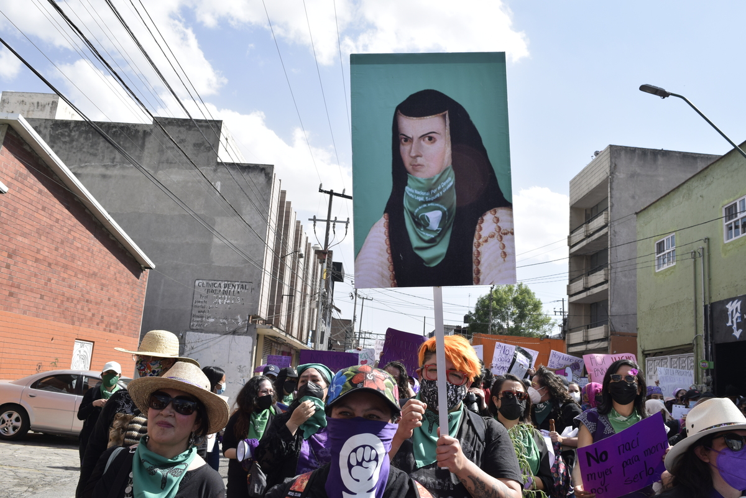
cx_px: 373
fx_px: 684
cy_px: 249
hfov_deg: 57.2
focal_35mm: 33
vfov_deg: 40.0
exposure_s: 1/400
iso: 200
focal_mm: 22
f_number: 10
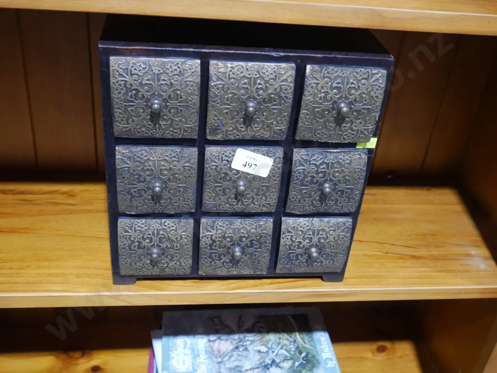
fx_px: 575
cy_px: 186
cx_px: 248
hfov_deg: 46.8
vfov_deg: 36.0
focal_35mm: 40
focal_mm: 20
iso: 1250
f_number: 4.4
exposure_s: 1/60
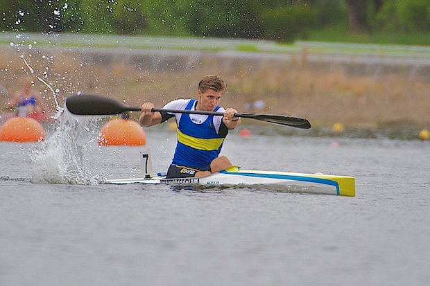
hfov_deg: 3.8
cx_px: 215
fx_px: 6567
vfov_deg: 2.5
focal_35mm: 550
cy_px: 143
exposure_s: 1/500
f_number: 5.6
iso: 1250
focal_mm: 550
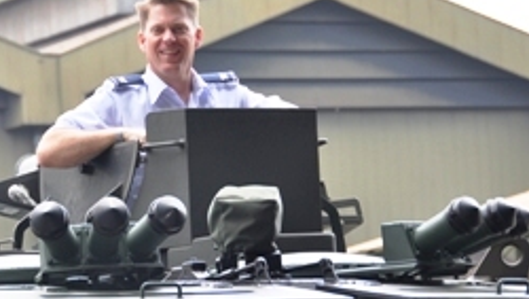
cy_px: 144
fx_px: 3551
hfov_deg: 8.5
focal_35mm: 253
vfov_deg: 4.8
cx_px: 148
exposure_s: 1/160
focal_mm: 90
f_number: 6.3
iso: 250
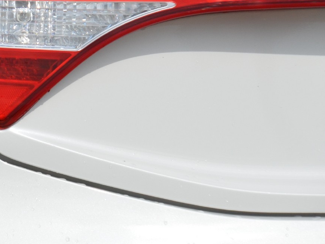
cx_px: -115
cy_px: 4
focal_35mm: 827
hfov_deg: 2.4
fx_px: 7767
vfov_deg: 1.8
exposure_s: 1/2000
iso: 400
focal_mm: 200
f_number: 8
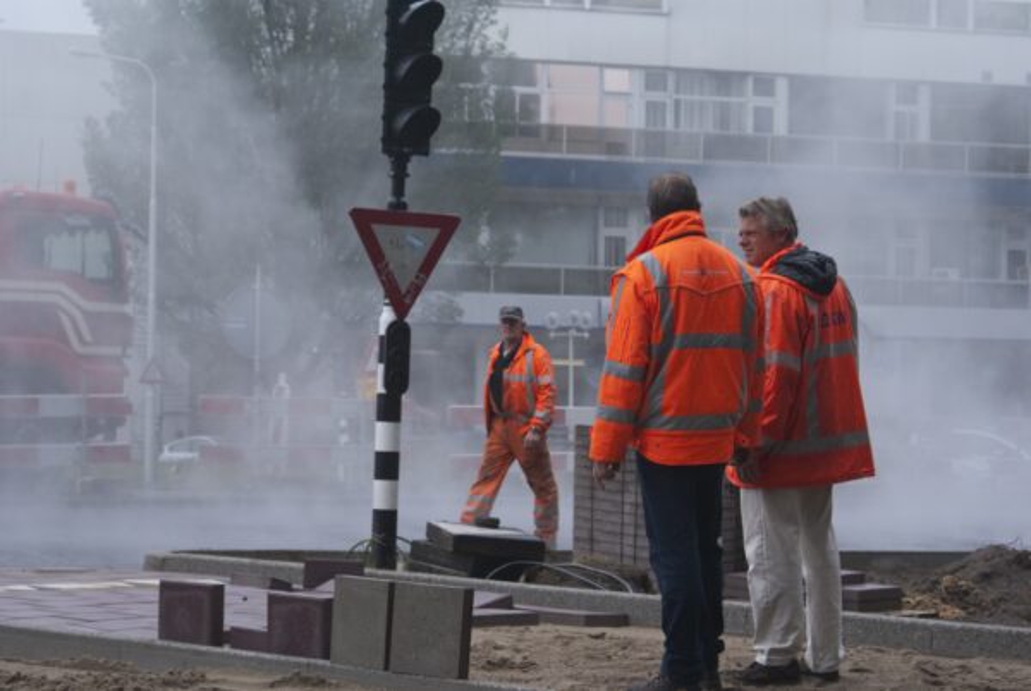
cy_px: 346
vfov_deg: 13.1
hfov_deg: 19.4
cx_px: 516
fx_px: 3011
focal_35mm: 105
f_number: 6.3
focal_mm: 70
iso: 200
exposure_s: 1/320
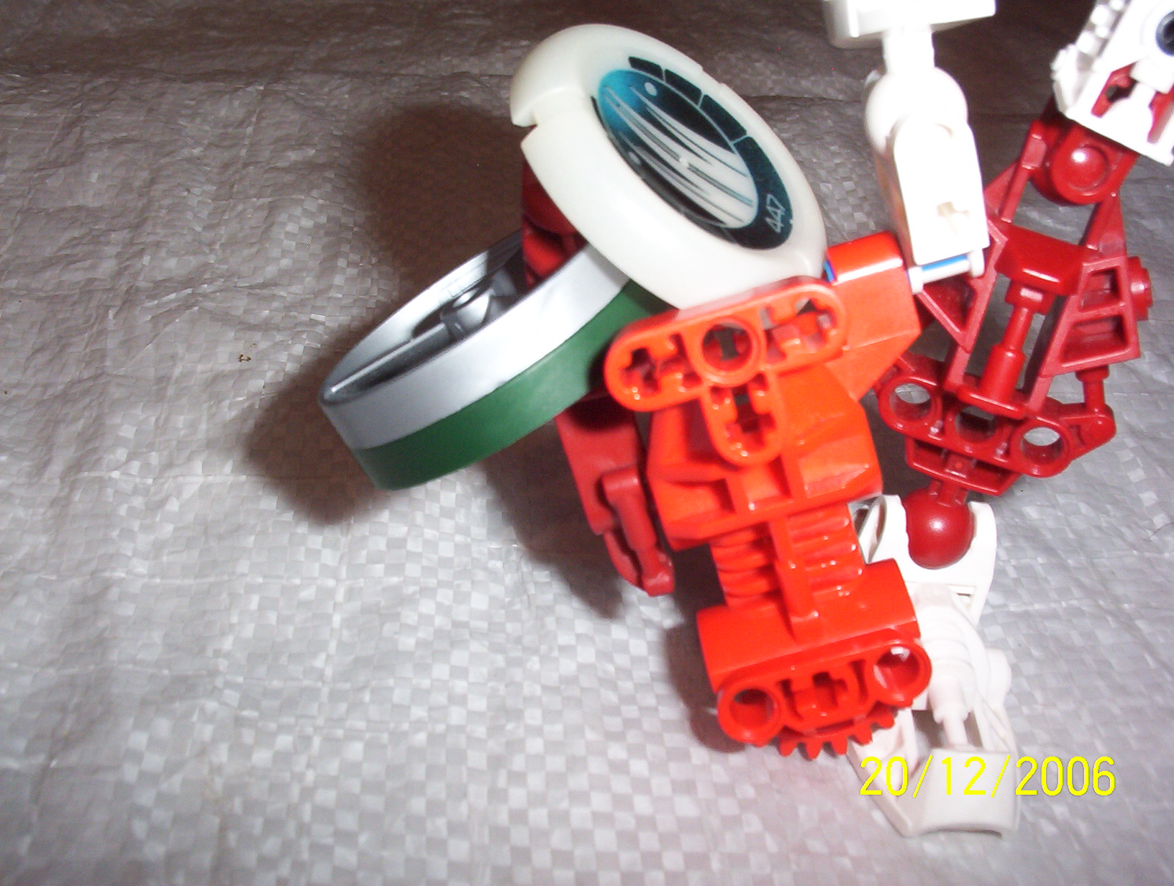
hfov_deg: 47.8
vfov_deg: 37.0
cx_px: 587
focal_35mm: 39
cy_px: 443
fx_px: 1326
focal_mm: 6
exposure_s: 1/30
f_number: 4.5
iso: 140
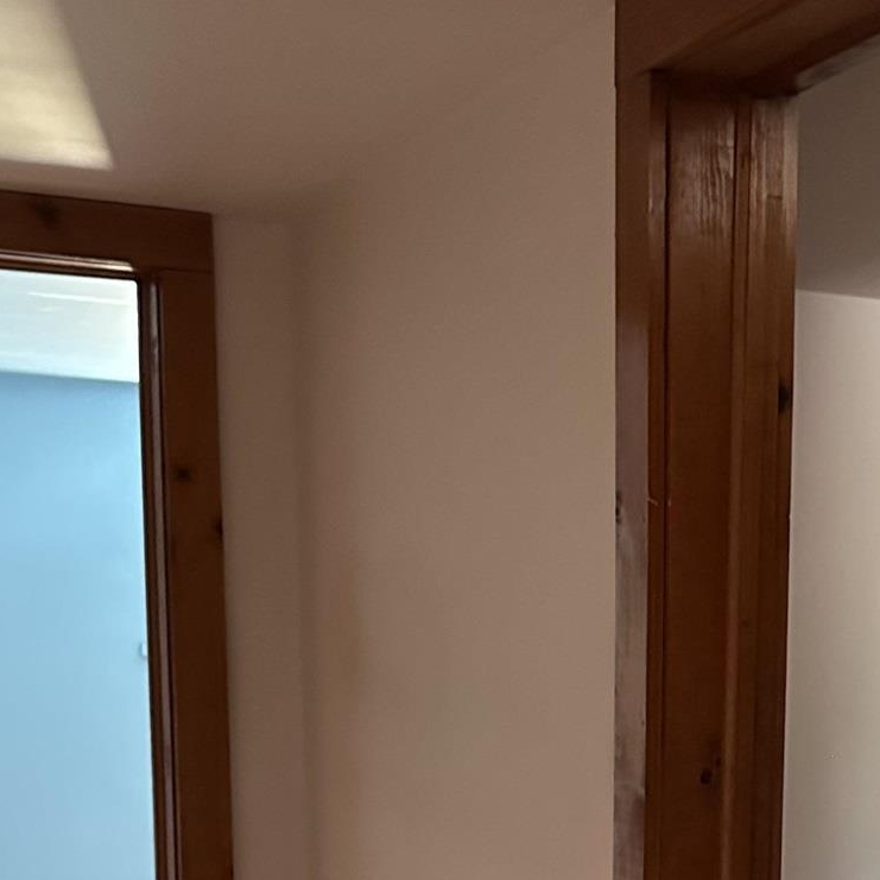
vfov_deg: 24.5
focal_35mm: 66
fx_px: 1898
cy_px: 941
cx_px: 796
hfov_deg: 25.3
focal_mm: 6.86
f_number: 1.78
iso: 1000
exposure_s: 1/47
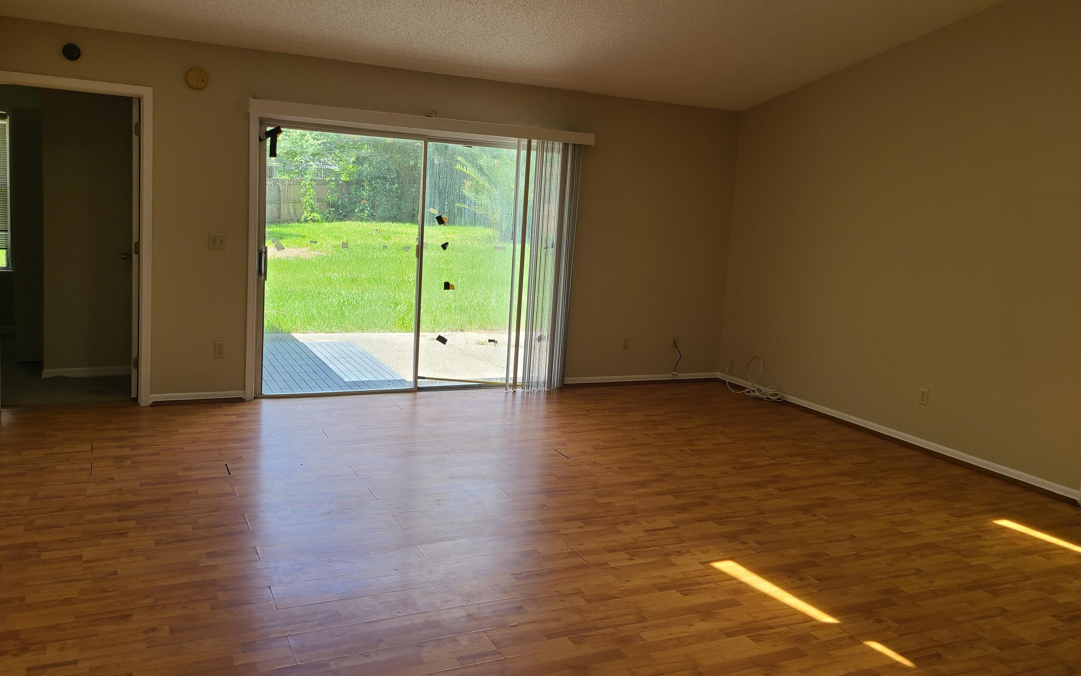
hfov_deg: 64.6
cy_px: 298
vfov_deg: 43.1
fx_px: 854
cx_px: 541
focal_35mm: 29
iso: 40
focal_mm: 5.4
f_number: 1.8
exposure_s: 1/279
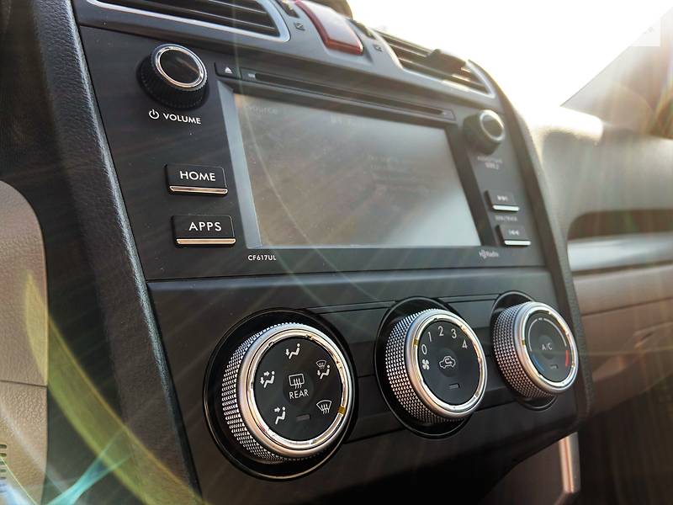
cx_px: 336
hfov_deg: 67.3
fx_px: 505
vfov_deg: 53.1
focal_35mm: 26
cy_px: 252
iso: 25
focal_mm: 4.2
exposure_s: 1/122
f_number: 1.8
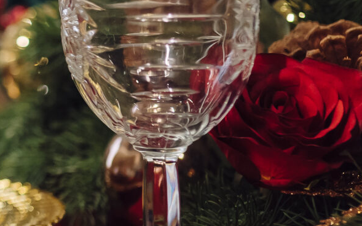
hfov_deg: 11.9
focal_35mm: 155
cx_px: -390
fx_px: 1529
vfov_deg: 8.4
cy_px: -37
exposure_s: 1/320
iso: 640
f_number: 2
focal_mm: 35
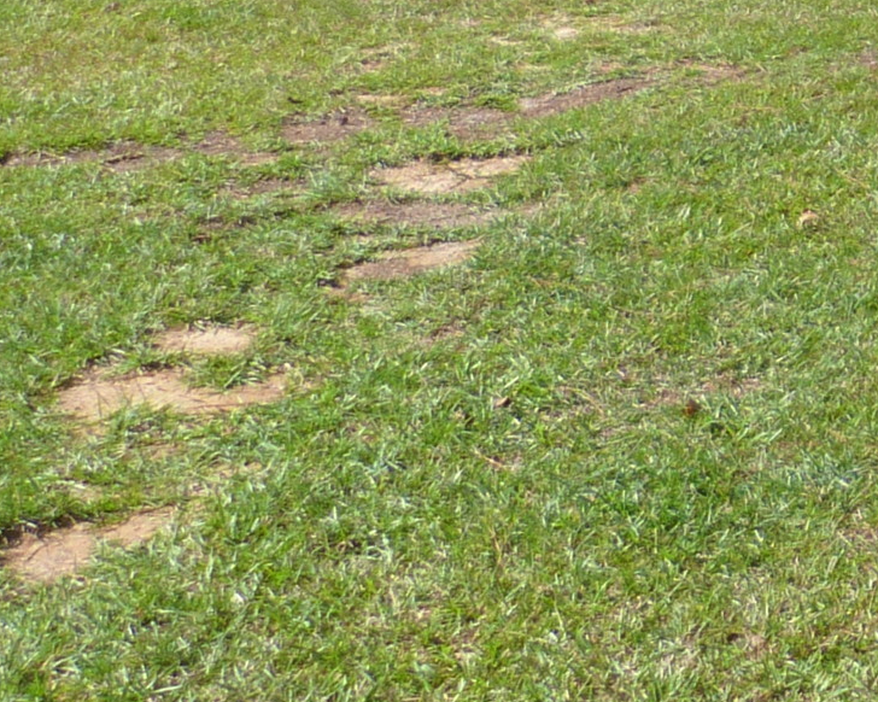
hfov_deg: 16.1
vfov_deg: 13.7
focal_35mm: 103
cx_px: 1532
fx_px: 2676
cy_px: -458
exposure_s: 1/1000
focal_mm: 4.5
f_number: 2.8
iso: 100
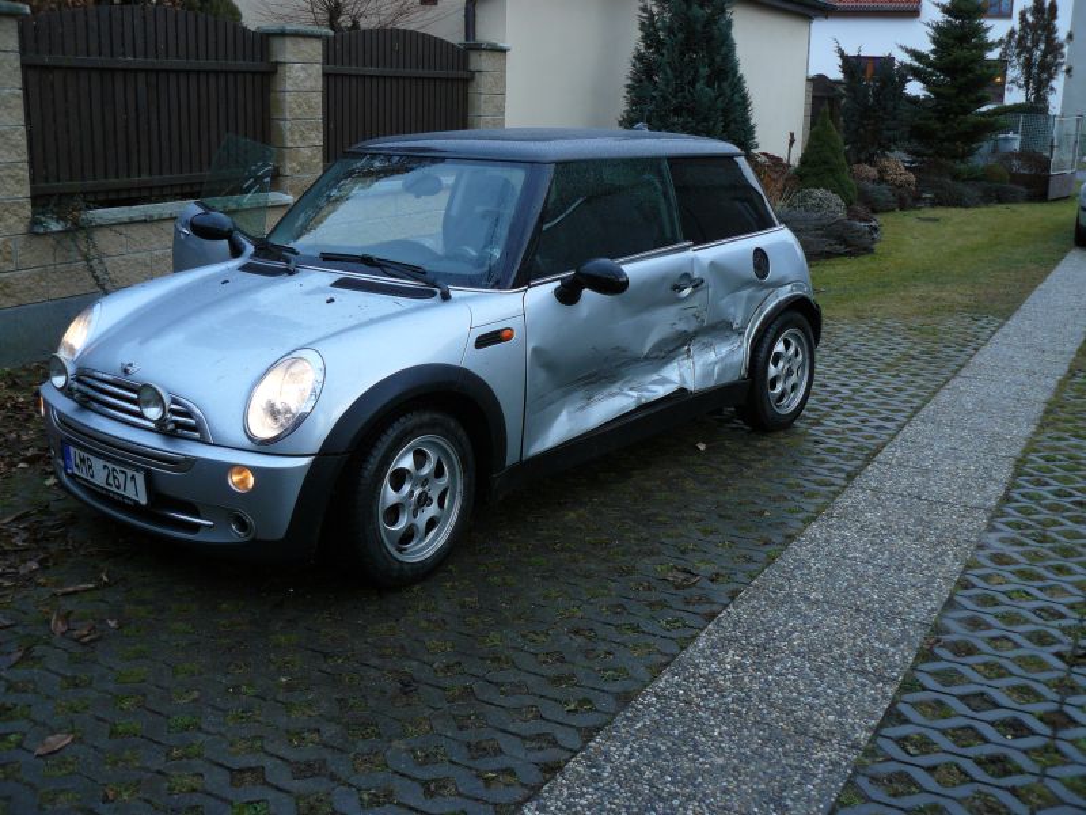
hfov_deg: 51.4
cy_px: 408
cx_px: 543
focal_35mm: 36
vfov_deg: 39.7
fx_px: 1129
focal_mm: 6
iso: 100
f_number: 2.8
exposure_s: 1/60
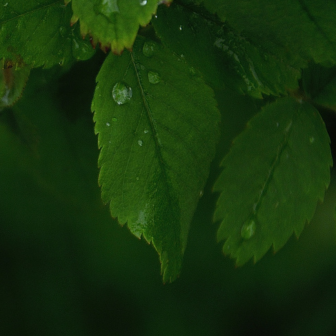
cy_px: 170
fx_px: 4219
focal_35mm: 384
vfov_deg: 4.6
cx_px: -137
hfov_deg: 4.5
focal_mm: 105
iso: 280
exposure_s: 1/250
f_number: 5.6
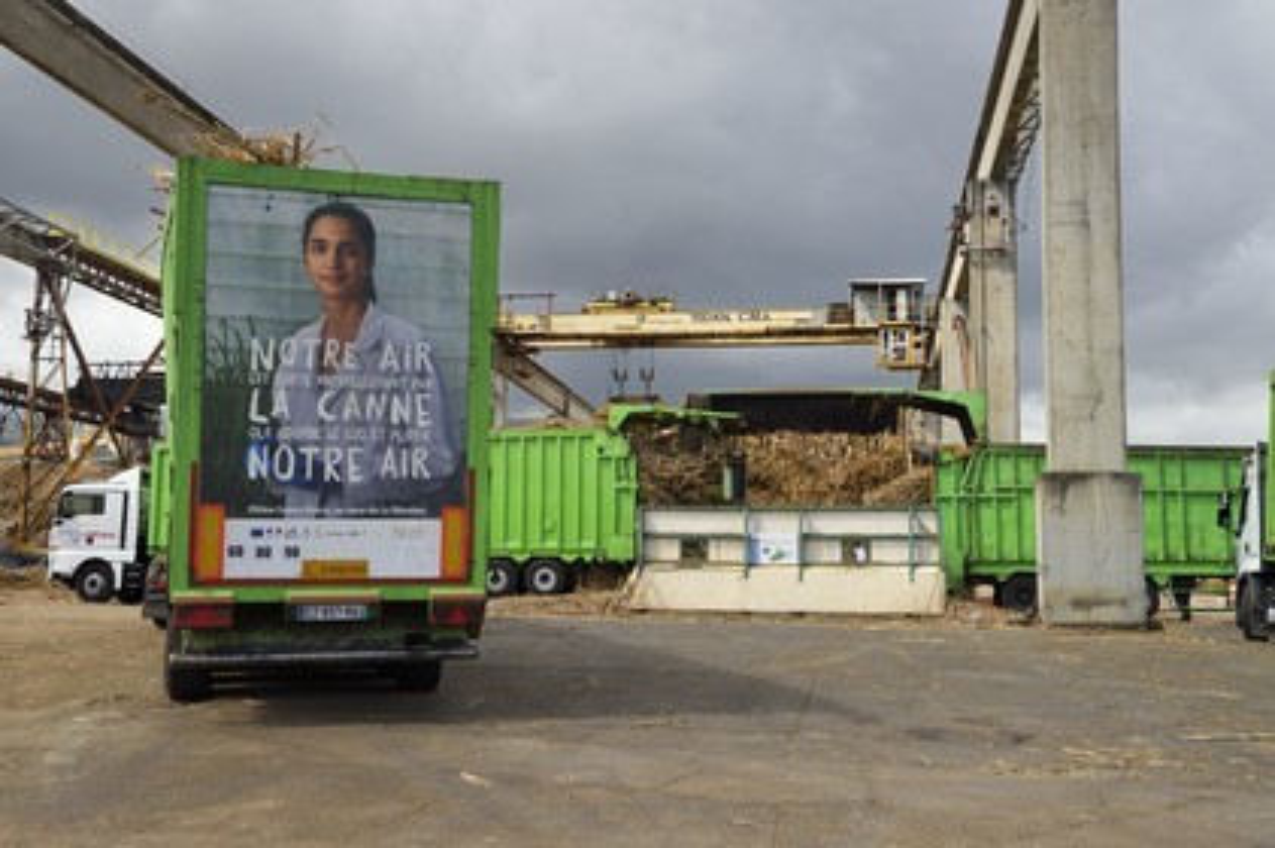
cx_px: 638
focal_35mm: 40
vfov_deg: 33.3
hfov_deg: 48.5
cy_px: 424
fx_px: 1416
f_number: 10
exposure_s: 1/250
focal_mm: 40
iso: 200
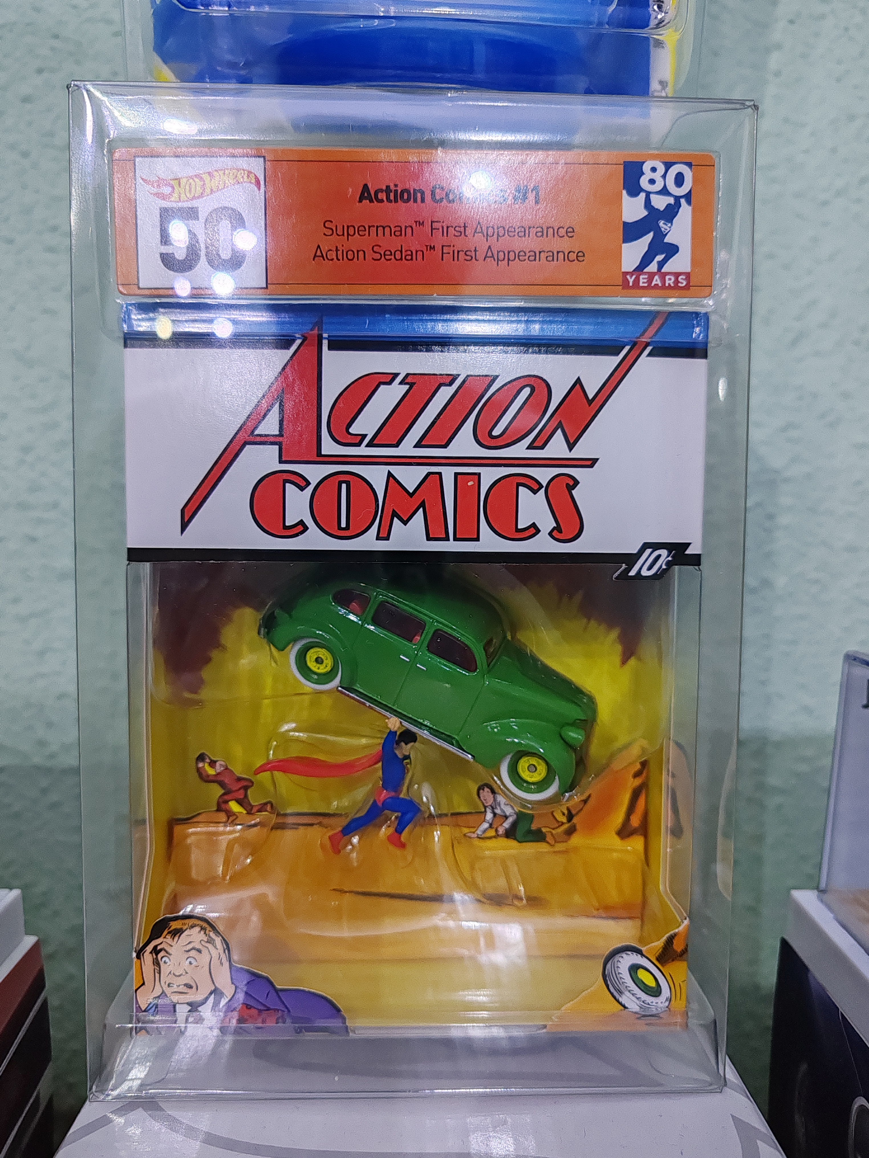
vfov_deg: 65.3
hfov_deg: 51.4
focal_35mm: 27
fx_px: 904
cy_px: 579
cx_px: 434
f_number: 1.9
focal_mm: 6.12
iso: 1600
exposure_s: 1/50
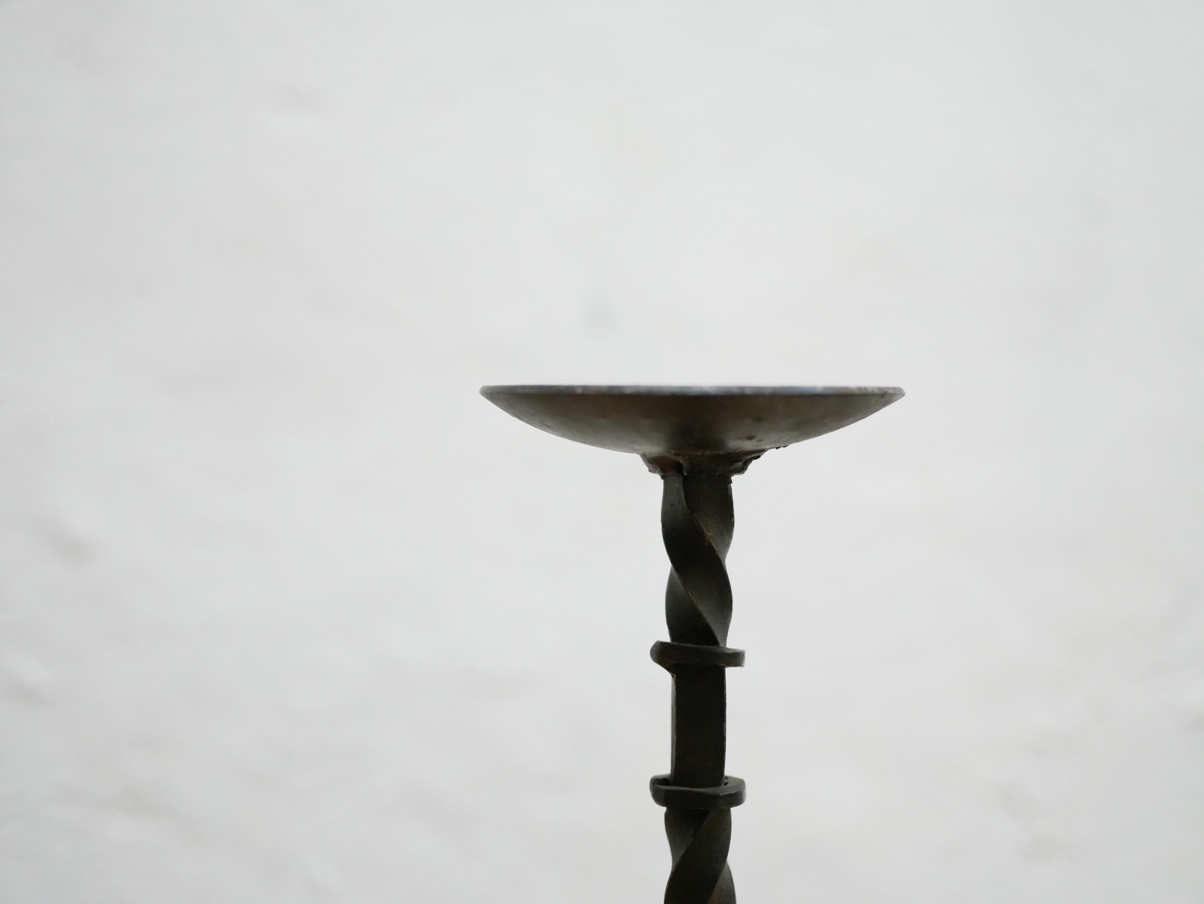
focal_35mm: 40
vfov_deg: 36.0
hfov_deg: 46.8
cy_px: 452
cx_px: 602
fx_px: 1392
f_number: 1.7
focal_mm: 20
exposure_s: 1/40
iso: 3200
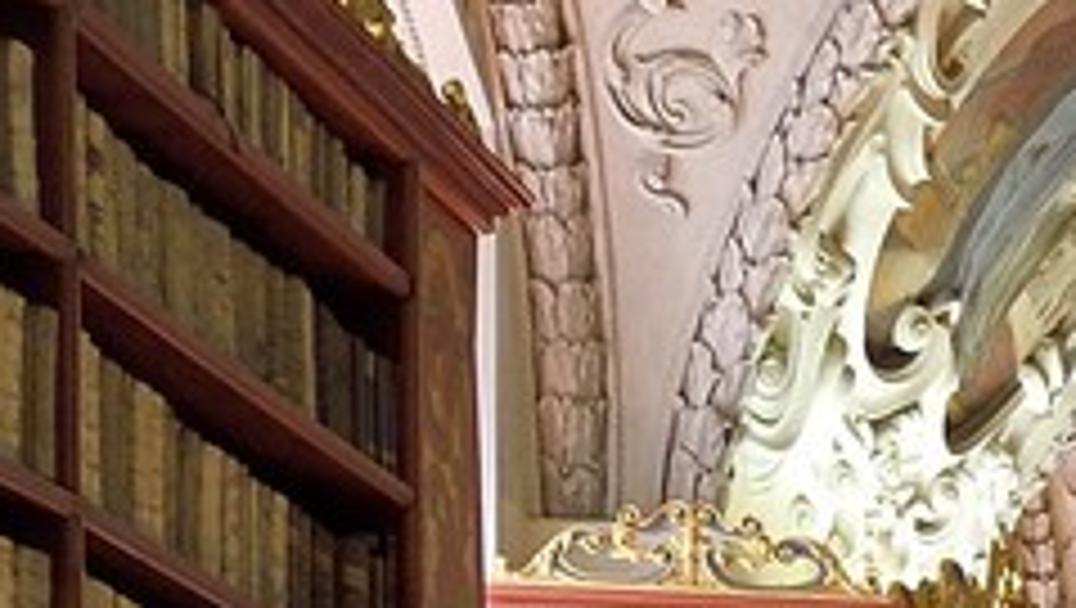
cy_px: 1459
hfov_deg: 10.3
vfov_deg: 7.1
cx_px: 3039
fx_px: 4598
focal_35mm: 161
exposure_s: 1/15
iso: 800
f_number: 7.1
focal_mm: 23
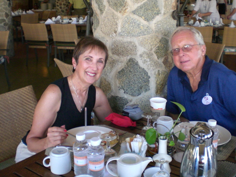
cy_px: 74
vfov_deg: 32.1
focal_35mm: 45
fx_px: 307
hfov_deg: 42.0
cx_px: 131
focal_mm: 6.3
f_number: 3.1
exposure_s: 1/80
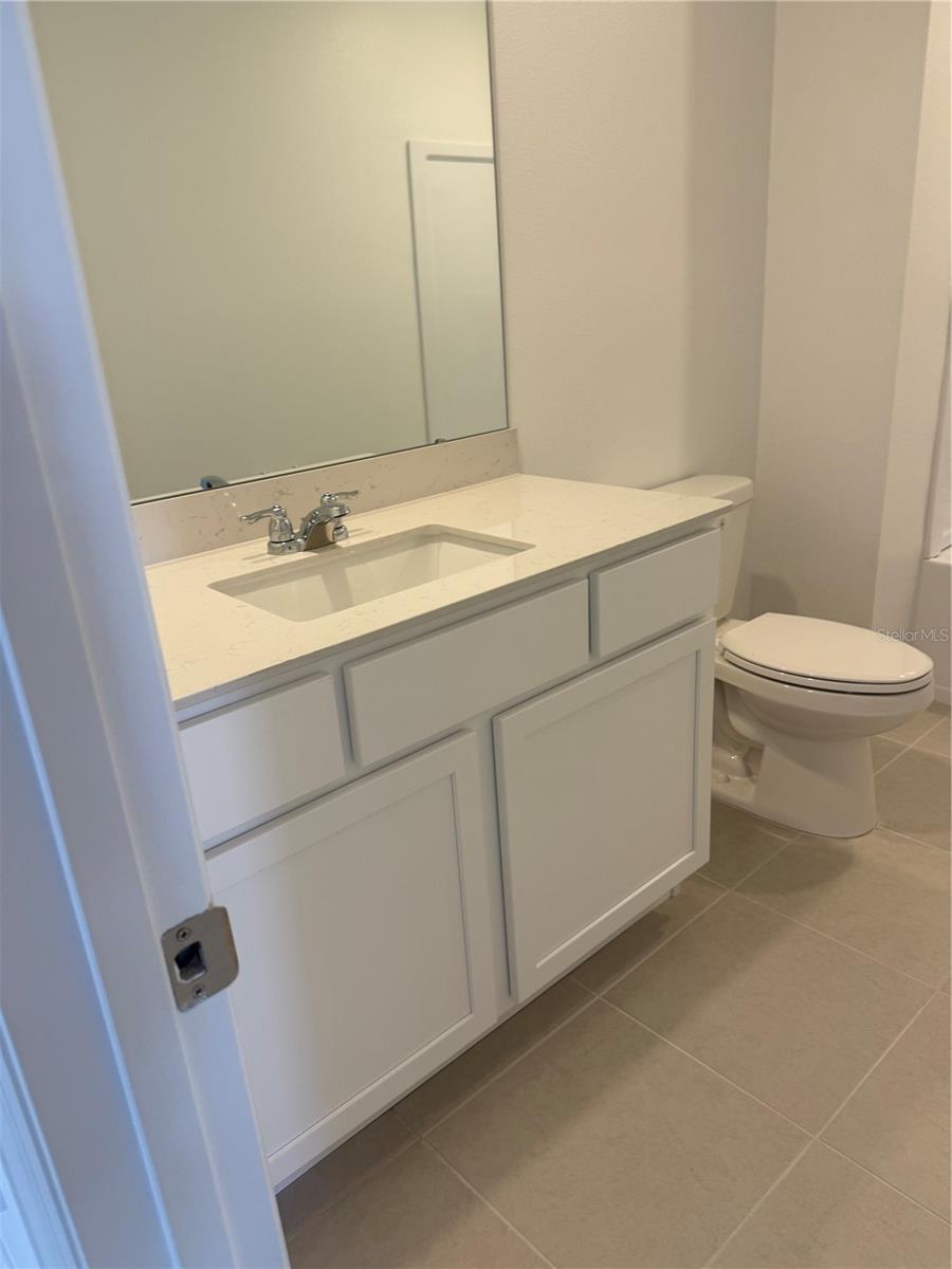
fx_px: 880
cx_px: 476
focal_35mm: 24
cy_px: 634
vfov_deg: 71.6
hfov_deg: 56.8
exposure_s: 1/120
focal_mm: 6.76
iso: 100
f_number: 1.78
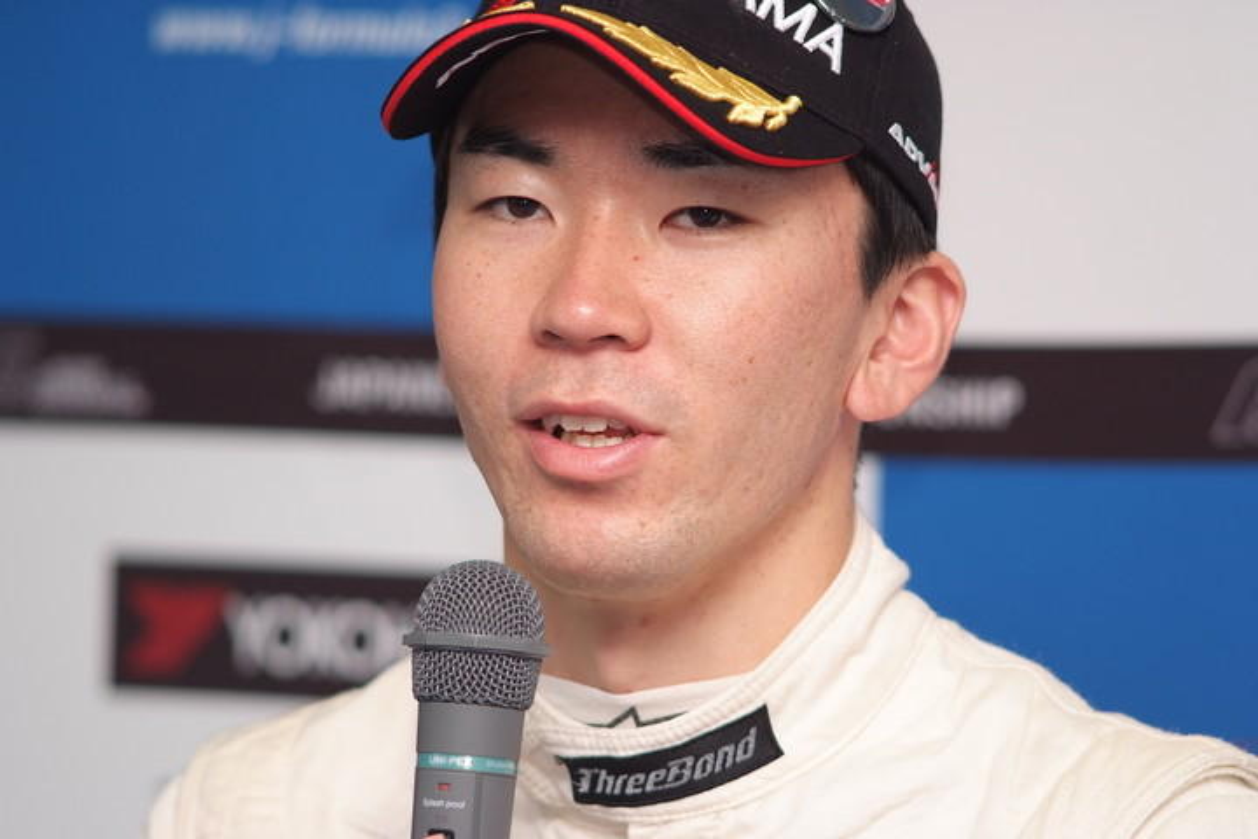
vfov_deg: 5.1
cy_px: 420
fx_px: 9434
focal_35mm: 270
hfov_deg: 7.6
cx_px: 629
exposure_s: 1/250
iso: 400
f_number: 2.8
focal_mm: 180
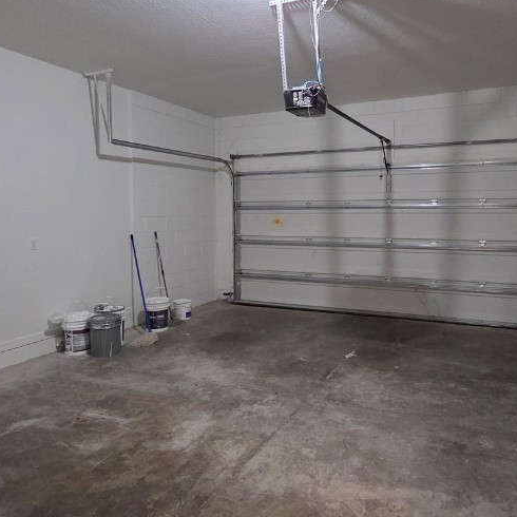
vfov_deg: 64.8
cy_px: 230
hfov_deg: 64.5
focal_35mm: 24
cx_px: 309
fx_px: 406
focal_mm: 2.2
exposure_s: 1/40
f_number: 2.2
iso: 1250
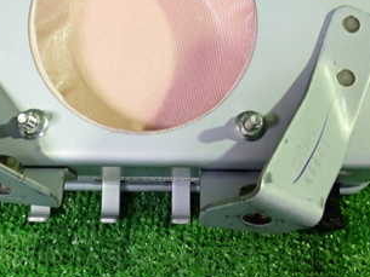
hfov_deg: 30.6
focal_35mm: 63
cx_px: 150
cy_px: 42
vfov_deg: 22.9
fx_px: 674
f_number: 2.4
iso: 320
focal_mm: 5.79
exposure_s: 1/30
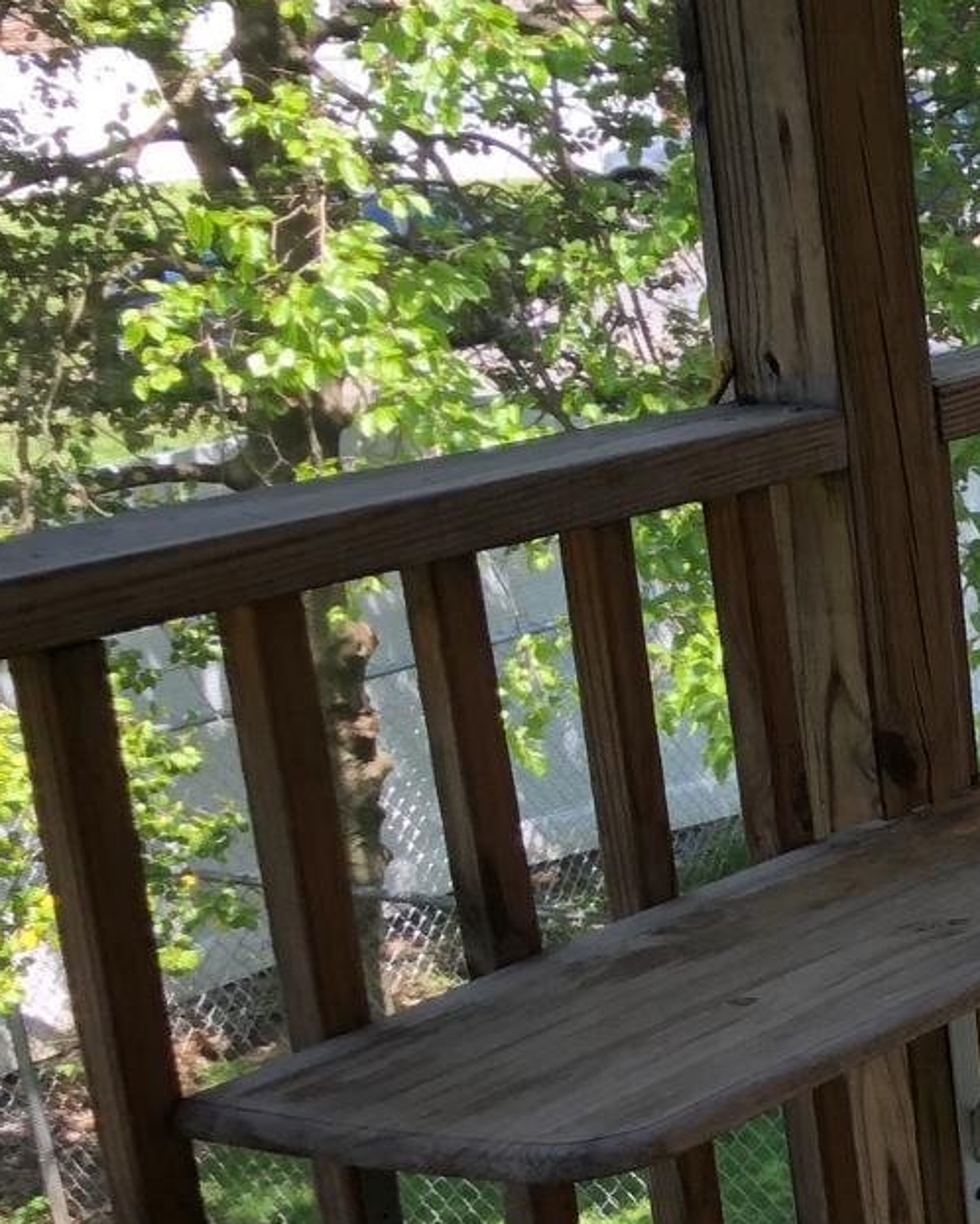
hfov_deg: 14.1
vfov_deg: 21.0
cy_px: 958
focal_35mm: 90
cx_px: 2005
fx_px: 3261
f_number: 1.8
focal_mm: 3.99
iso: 25
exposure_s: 1/120
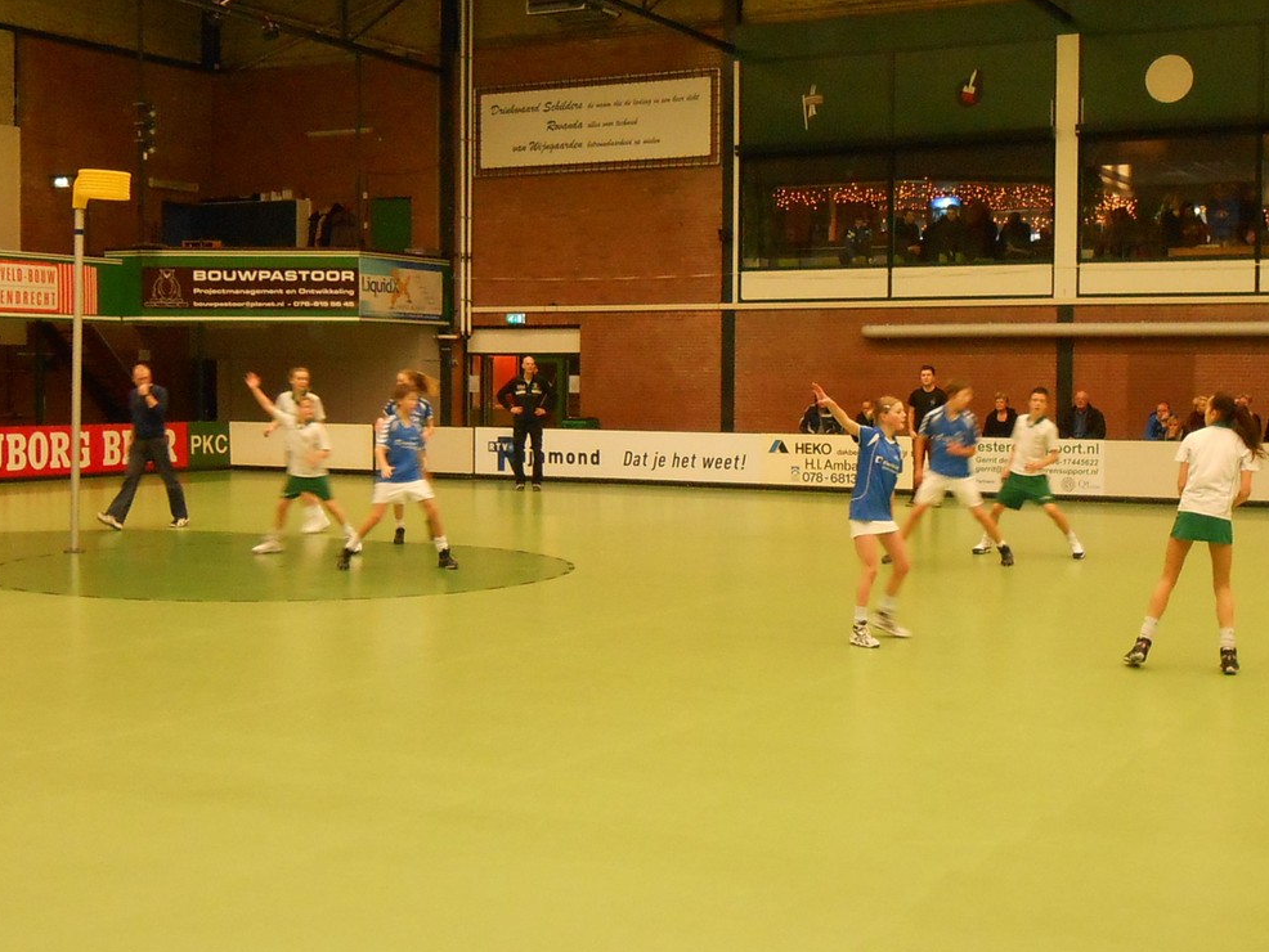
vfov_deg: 51.4
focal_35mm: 27
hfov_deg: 65.3
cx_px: 644
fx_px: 990
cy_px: 462
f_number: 3.5
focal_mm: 4.6
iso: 320
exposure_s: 1/30
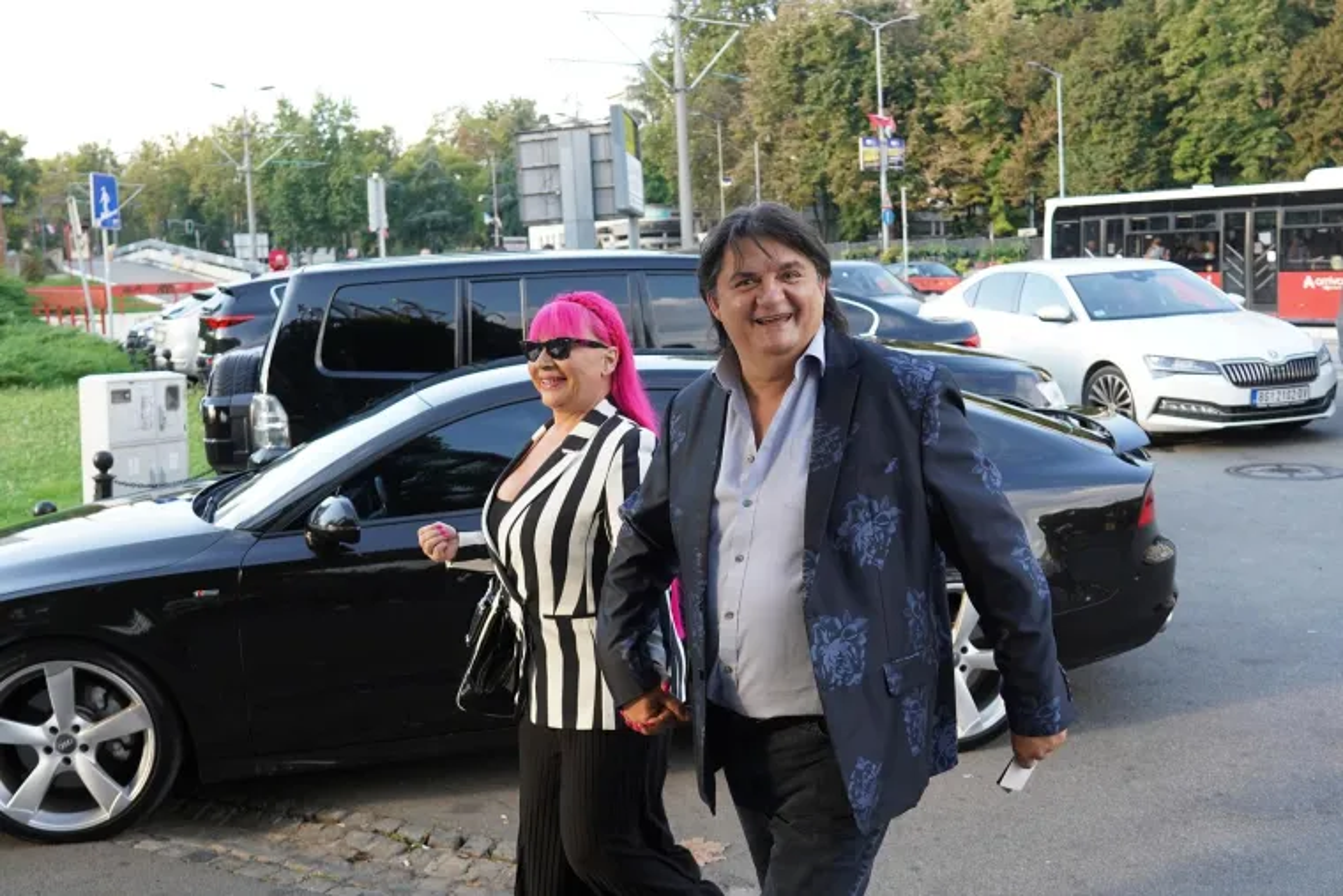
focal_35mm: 36
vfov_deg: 36.9
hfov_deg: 53.1
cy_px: 448
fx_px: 1343
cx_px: 672
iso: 800
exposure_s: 1/640
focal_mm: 24
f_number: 4
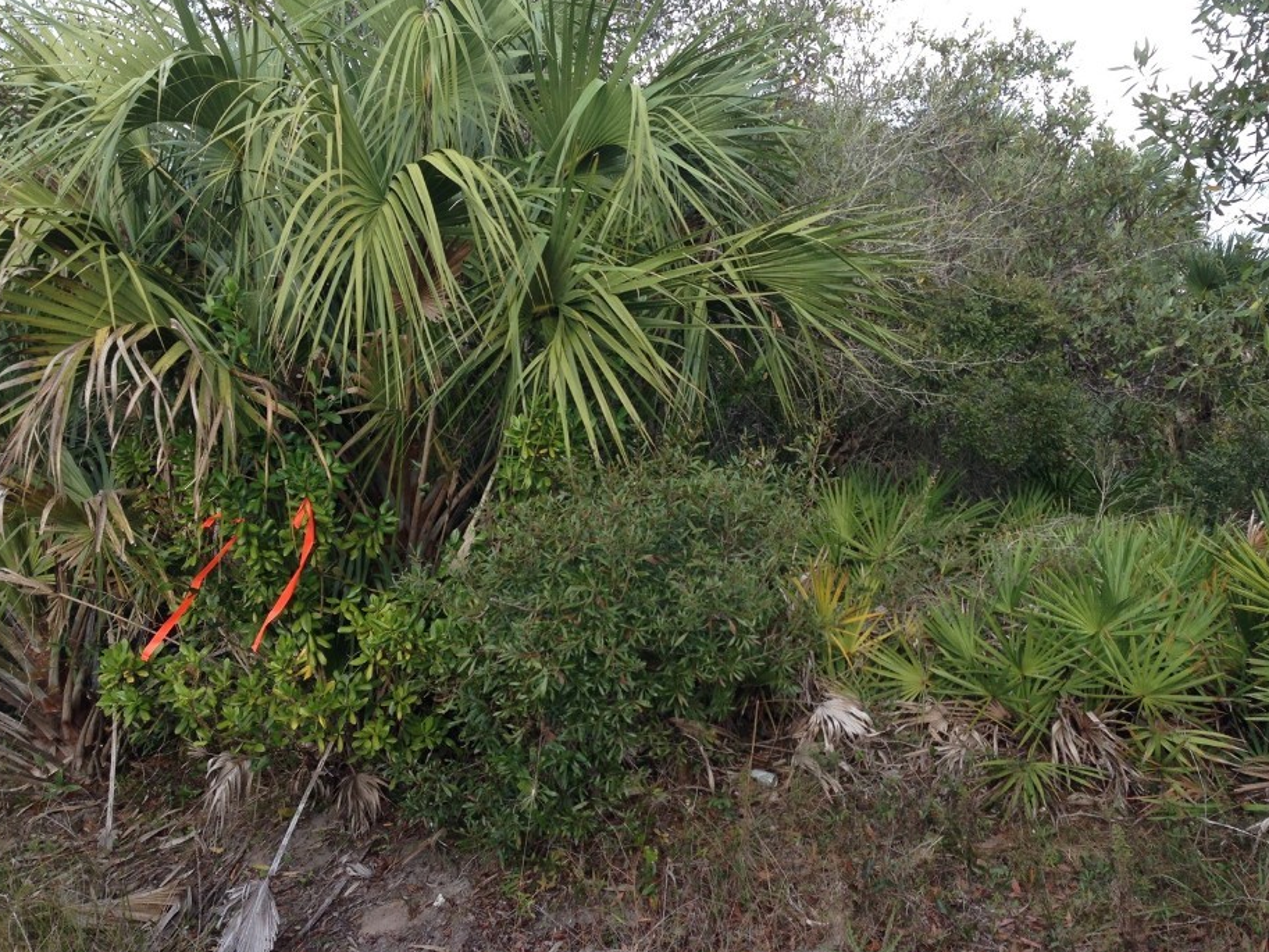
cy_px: 439
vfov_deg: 38.7
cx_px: 696
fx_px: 1357
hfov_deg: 50.1
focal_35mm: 37
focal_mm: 4.12
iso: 50
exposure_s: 1/199
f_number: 2.4
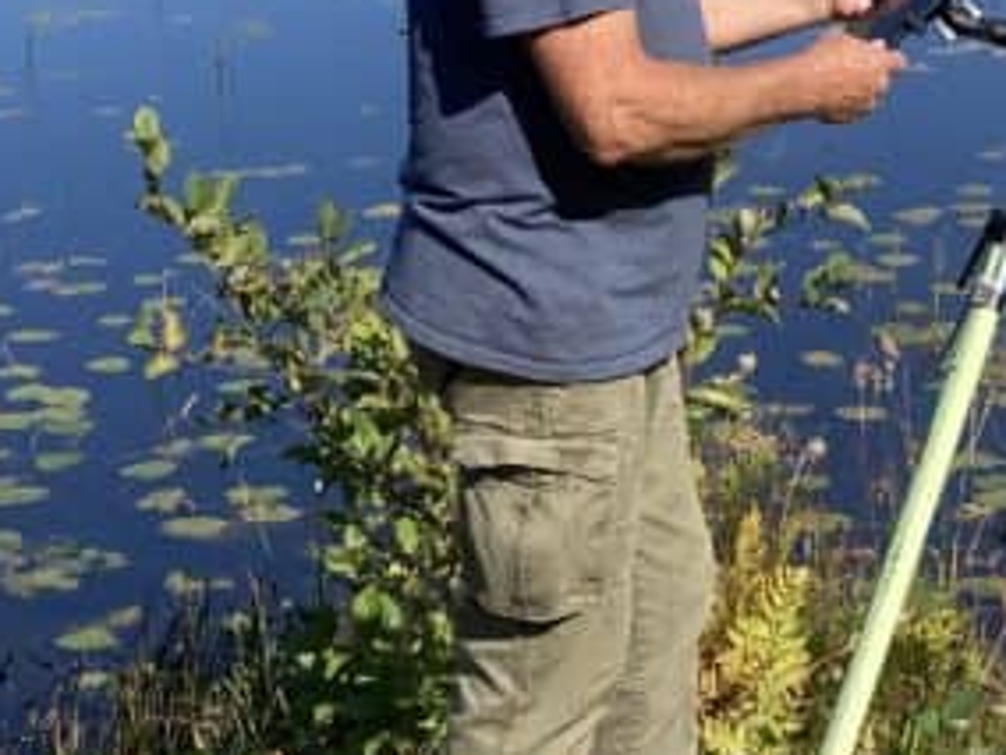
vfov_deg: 13.3
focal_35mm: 101
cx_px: 701
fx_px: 2935
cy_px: -557
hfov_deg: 19.4
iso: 20
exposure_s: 1/2114
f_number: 1.8
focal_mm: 3.99
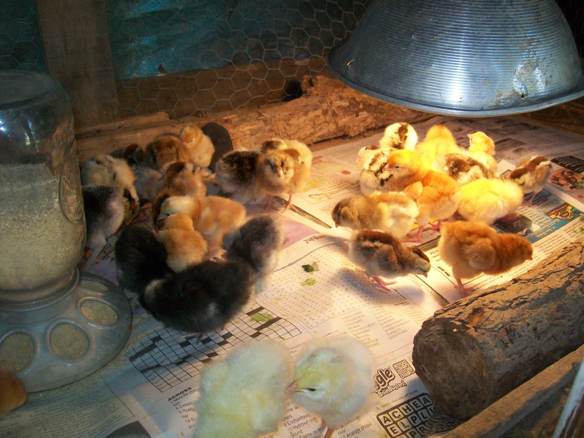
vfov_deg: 41.8
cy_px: 219
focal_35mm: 34
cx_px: 292
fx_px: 574
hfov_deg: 54.0
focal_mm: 6.1
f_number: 2.7
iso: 160
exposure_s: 1/60
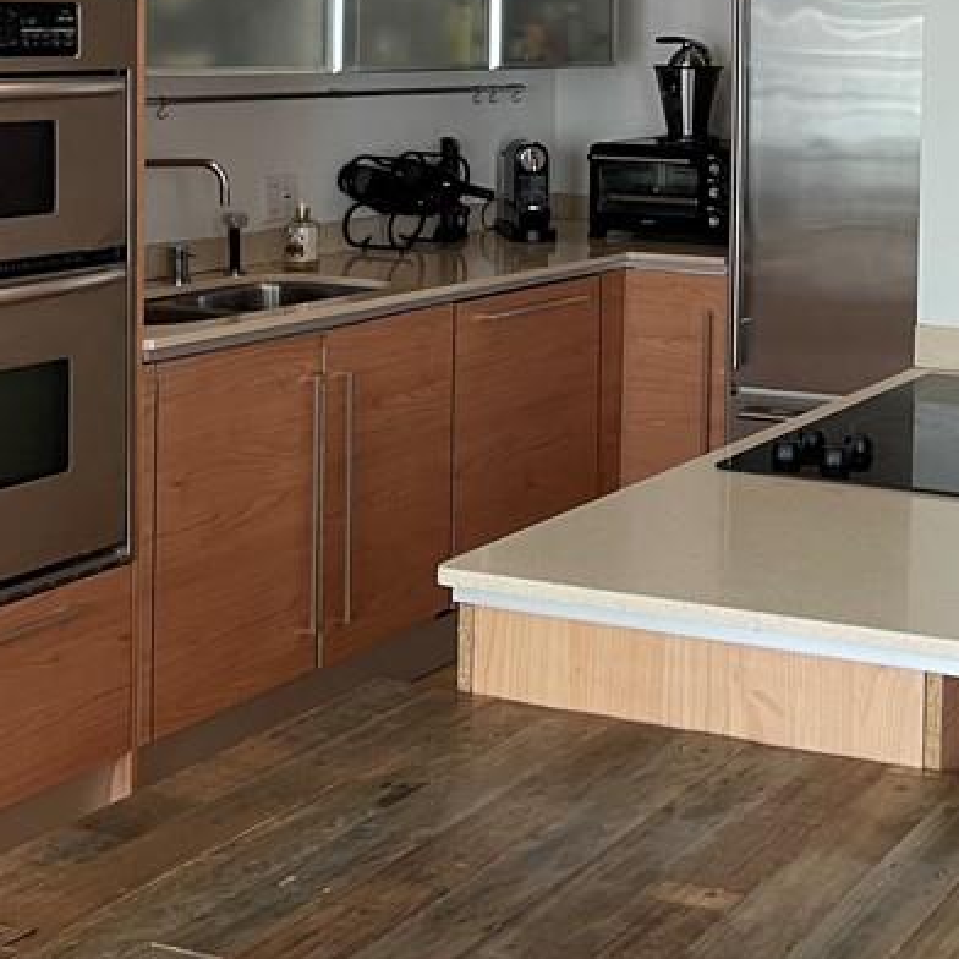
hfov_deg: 26.5
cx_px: 1037
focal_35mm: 60
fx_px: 1881
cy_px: 81
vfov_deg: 27.5
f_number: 1.6
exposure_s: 1/60
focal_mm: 5.1
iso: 125
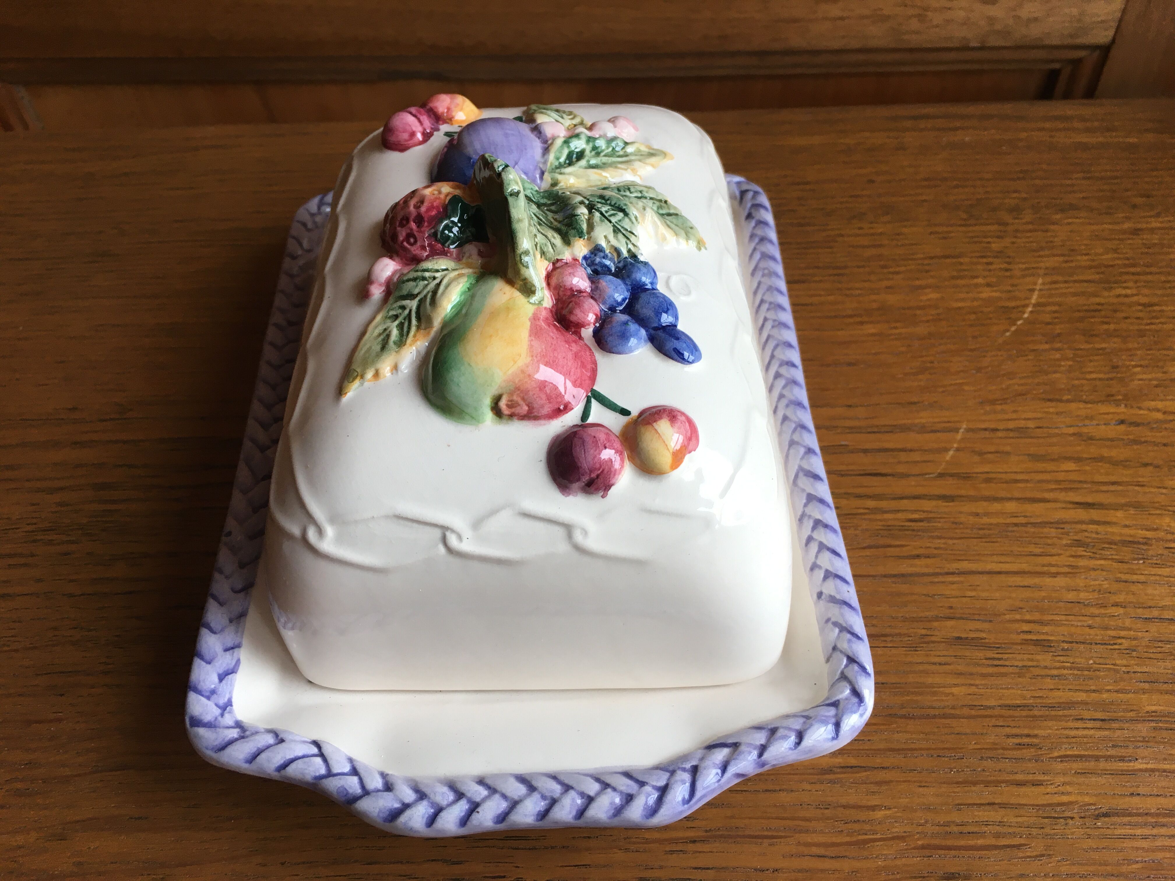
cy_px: 440
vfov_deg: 48.2
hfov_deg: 61.7
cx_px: 588
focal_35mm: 29
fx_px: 984
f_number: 2.2
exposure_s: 1/33
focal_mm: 4.15
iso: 25
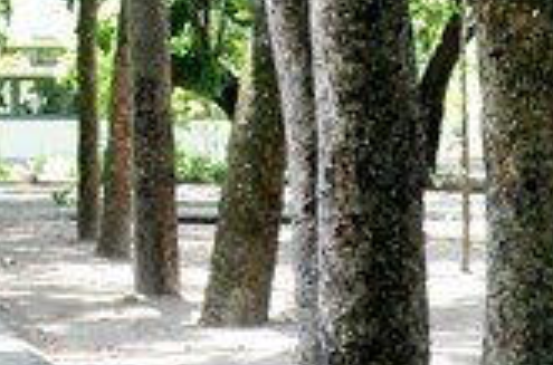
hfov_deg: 11.9
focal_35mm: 168
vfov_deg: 8.0
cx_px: -174
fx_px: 2573
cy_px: -154
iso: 200
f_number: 5.6
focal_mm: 18
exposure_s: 1/60
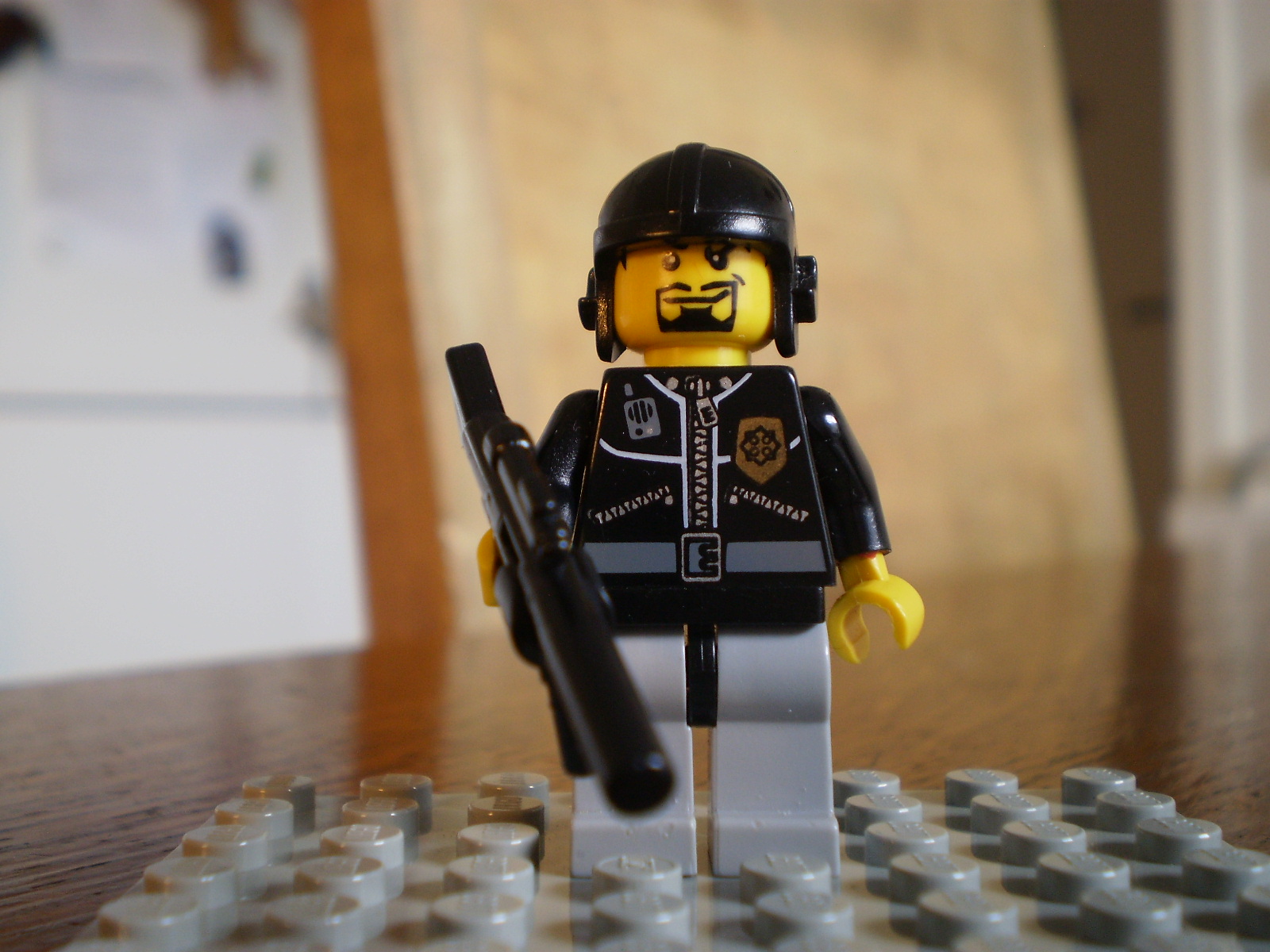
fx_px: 1541
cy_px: 476
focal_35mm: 42
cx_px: 635
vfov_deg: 34.3
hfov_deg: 44.8
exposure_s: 1/8
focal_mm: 7.4
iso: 125
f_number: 3.5
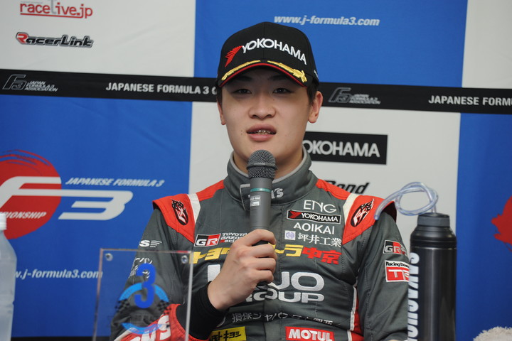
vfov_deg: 9.1
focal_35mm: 150
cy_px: 170
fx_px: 2133
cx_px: 256
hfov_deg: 13.7
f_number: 6.7
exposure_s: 1/60
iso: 800
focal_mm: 150
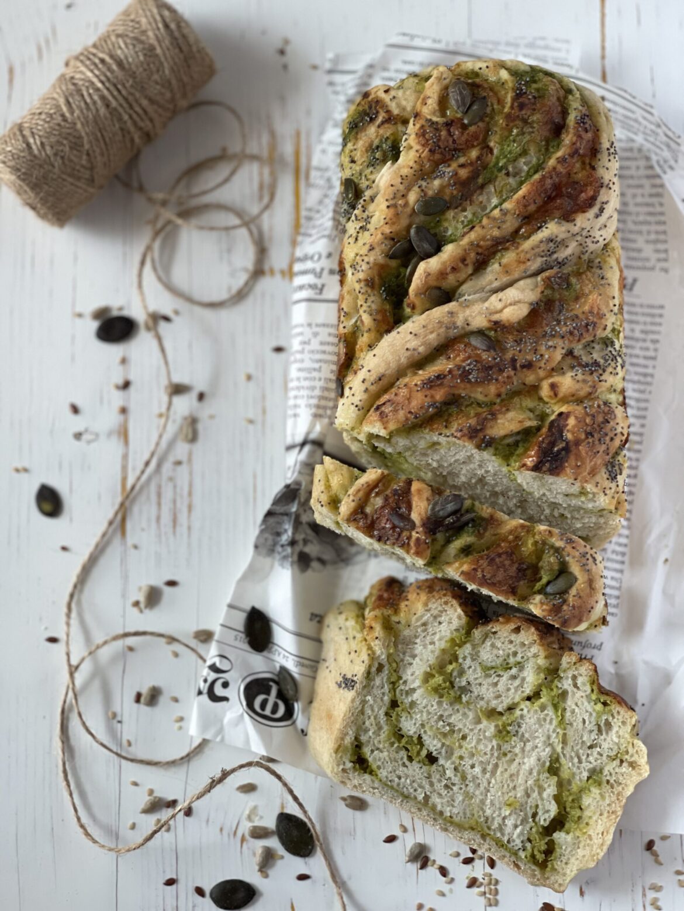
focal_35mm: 64
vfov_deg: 30.3
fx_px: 1686
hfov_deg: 22.9
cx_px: 342
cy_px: 456
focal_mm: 7.5
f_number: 2.2
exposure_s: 1/121
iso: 125
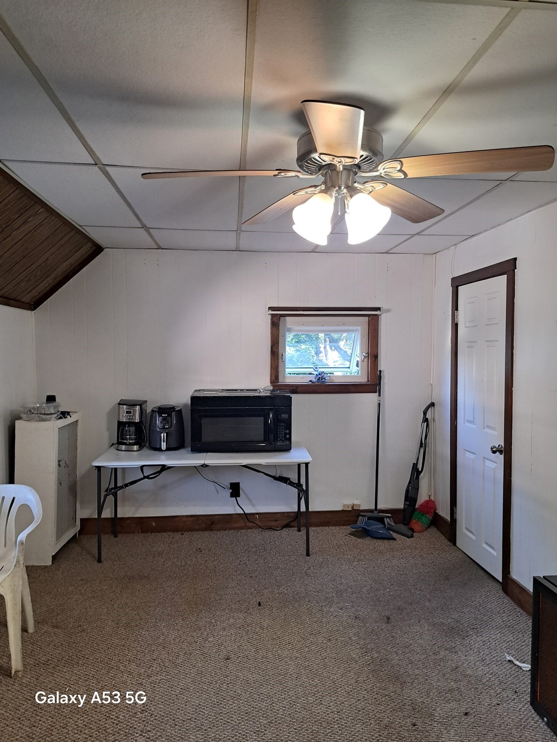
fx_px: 515
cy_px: 371
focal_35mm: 24
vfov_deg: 71.6
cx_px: 278
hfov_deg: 56.8
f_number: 1.8
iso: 250
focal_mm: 5.23
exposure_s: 1/60
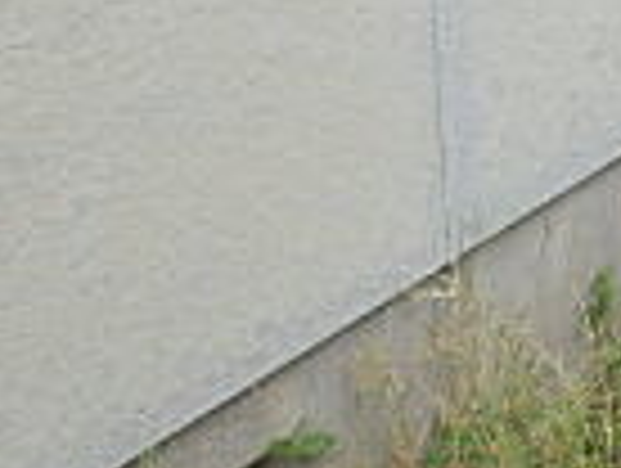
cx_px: 932
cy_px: -526
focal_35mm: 111
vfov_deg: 11.7
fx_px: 1995
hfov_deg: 16.2
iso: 80
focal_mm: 4.2
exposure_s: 1/160
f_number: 3
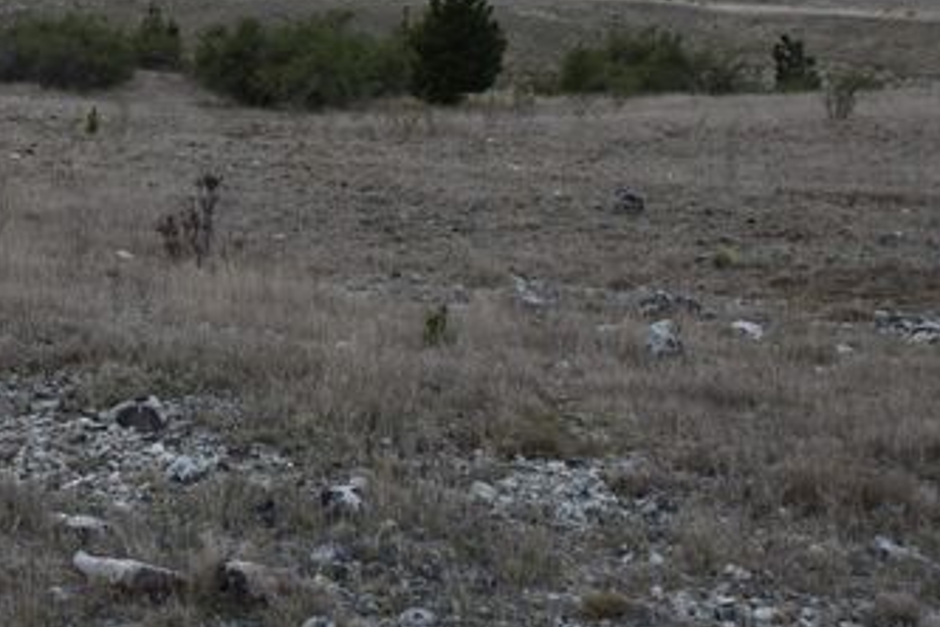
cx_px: 152
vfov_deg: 17.5
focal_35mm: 76
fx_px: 1984
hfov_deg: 26.0
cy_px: 6
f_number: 10
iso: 200
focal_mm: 22
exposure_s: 1/400
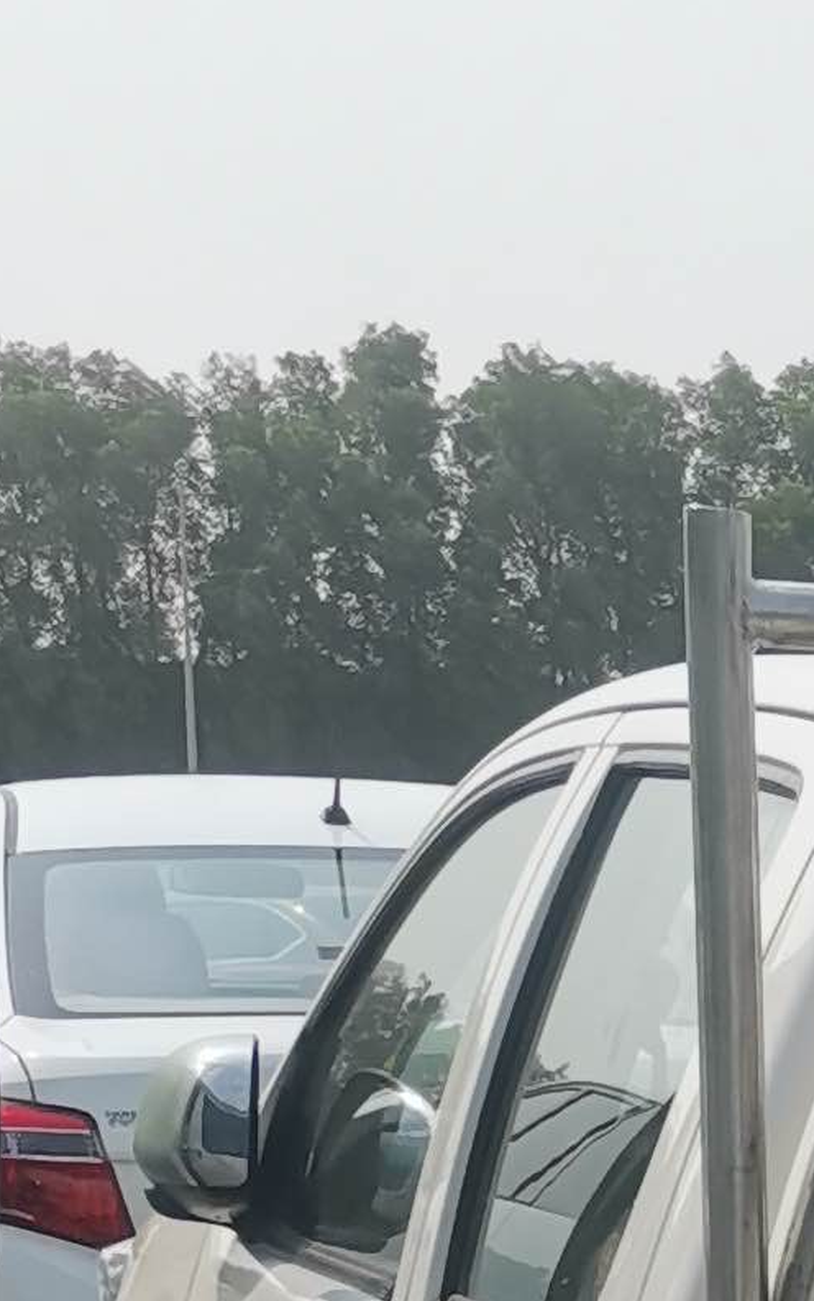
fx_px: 4931
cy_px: 1882
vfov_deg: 14.2
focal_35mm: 139
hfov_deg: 8.3
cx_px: 2242
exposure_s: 1/2041
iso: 50
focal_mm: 4.75
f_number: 1.8
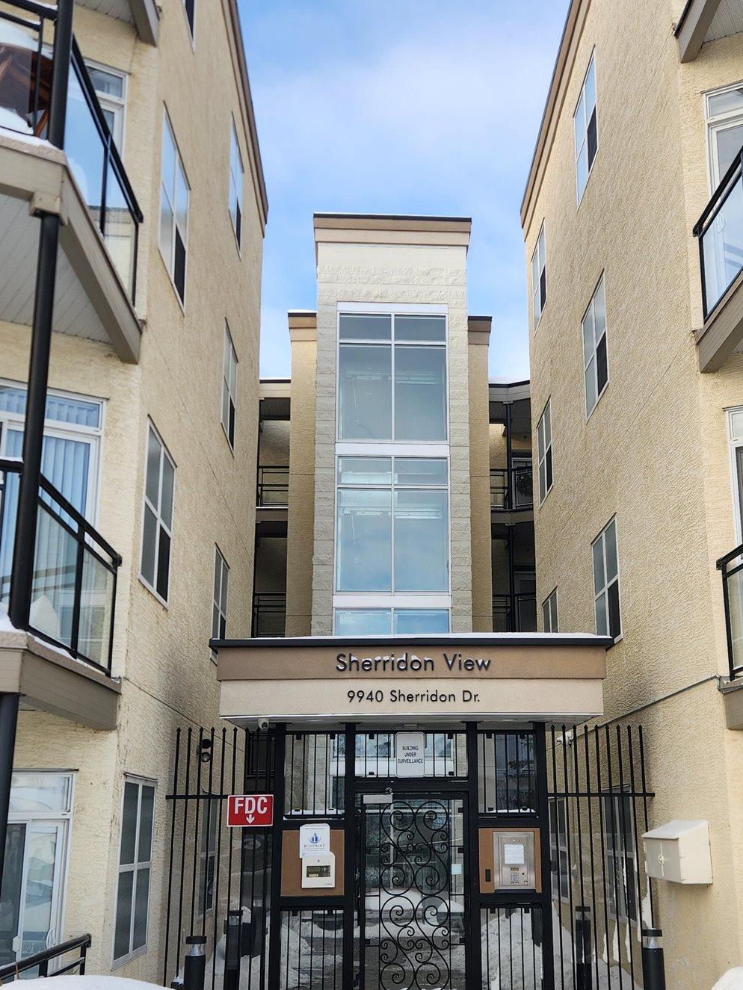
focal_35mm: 40
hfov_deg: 35.9
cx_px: 432
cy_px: 529
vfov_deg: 46.8
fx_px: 1145
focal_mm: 5.4
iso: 20
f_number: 1.8
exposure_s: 1/551
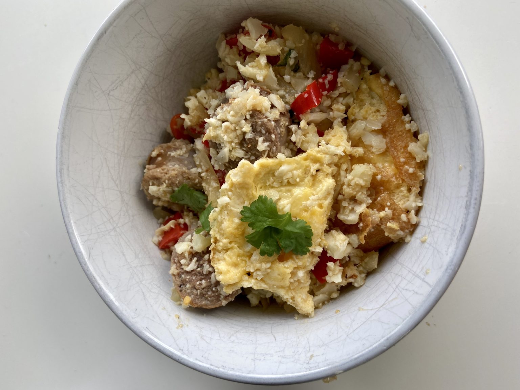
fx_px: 391
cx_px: 260
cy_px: 195
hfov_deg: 67.3
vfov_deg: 53.1
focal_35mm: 26
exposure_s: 1/186
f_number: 1.8
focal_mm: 4.25
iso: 32
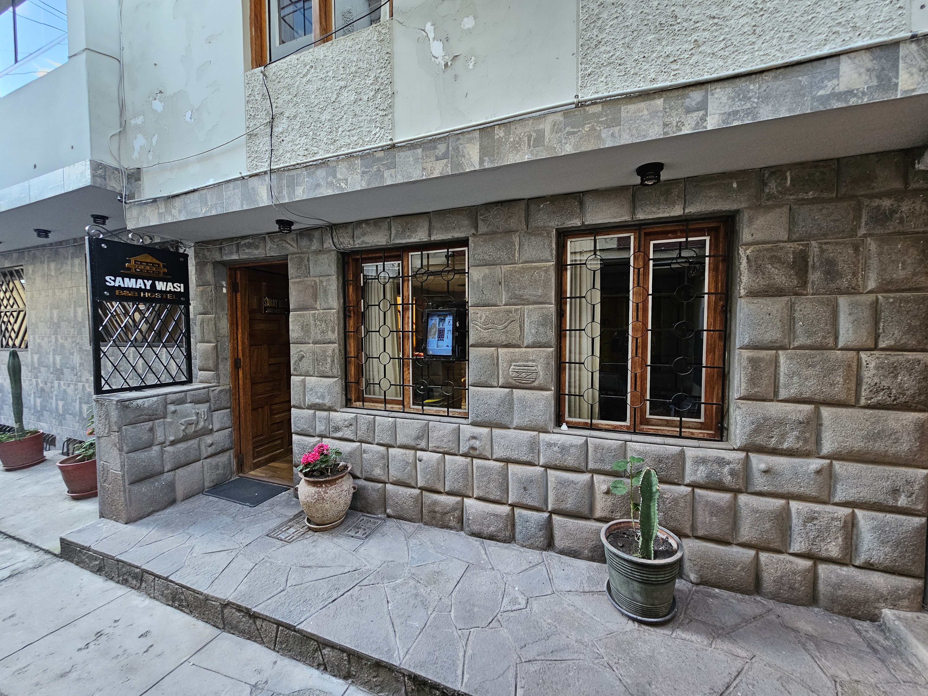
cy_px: 348
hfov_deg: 106.2
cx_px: 464
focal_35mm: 13
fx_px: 349
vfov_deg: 89.9
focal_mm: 2.2
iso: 320
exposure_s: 1/40
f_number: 2.2
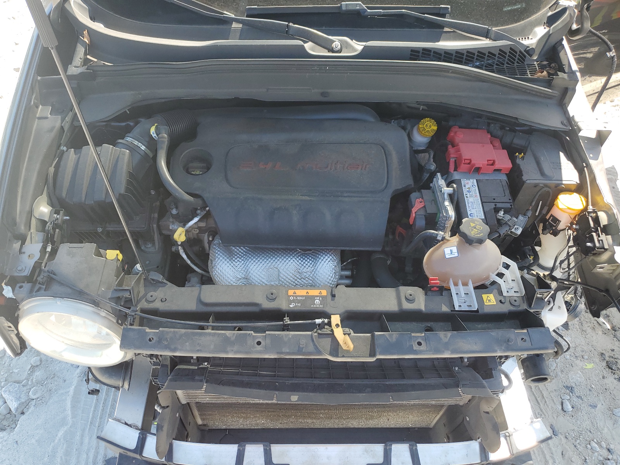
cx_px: 310
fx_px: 466
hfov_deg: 67.3
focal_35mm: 26
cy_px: 232
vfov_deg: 53.1
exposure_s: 1/455
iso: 50
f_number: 1.5
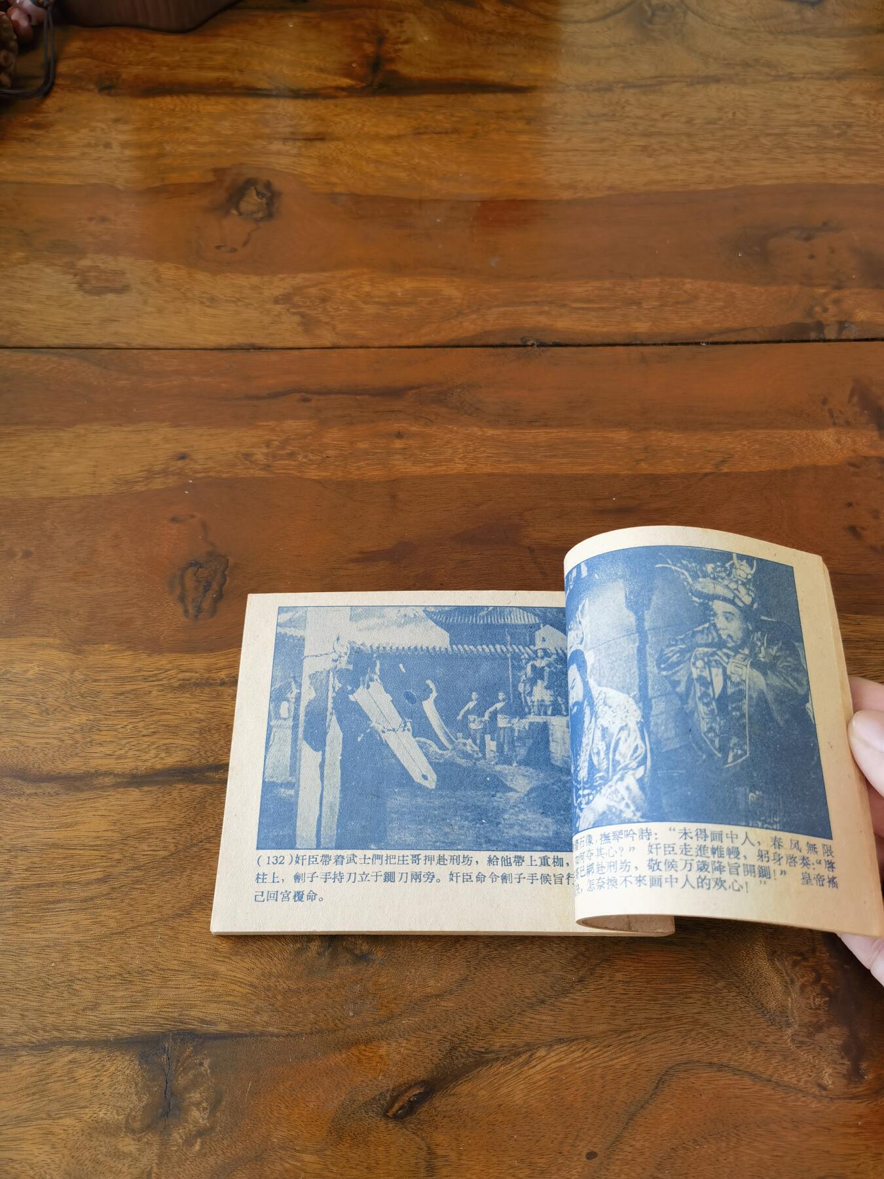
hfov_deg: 51.4
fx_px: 919
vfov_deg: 65.3
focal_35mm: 27
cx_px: 442
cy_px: 590
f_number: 1.9
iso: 125
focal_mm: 6.67
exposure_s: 1/120
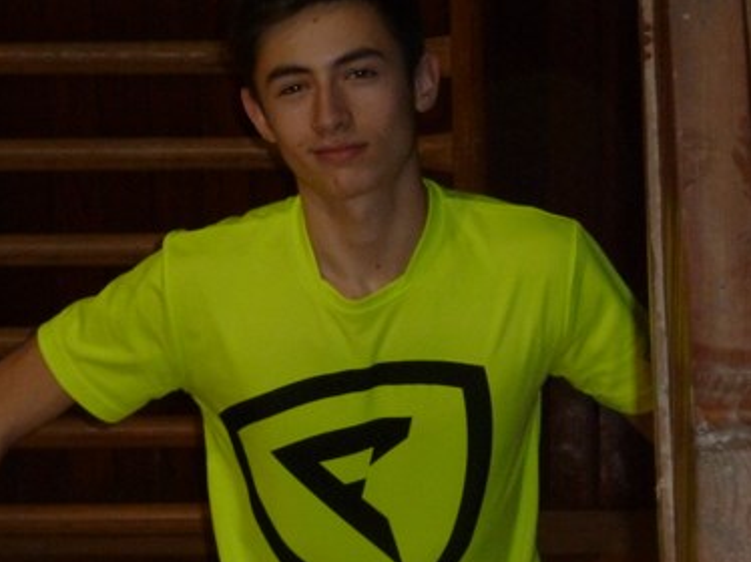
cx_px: 305
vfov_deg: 6.3
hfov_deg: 8.4
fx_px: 5117
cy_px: 147
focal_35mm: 236
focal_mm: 24.1
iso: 500
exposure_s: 1/160
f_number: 4.5
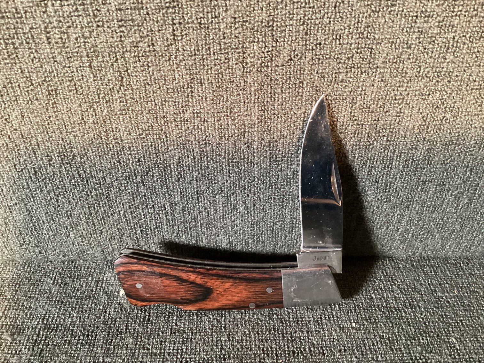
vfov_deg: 45.4
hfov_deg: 58.3
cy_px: 182
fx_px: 433
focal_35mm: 31
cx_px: 242
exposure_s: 1/30
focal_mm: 3.3
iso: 500
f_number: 2.4
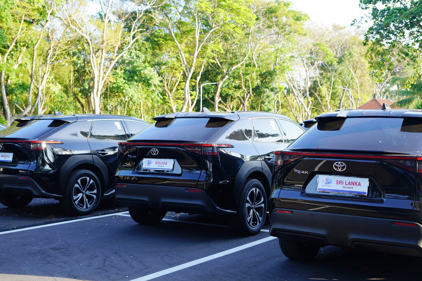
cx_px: 211
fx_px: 586
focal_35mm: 50
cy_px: 140
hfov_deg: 39.6
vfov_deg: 27.0
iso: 100
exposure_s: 1/60
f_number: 4.5
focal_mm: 50
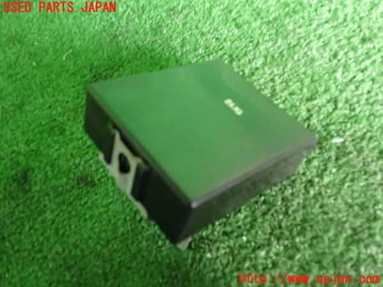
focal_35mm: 30
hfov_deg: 60.0
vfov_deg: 46.8
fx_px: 332
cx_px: 192
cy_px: 144
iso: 500
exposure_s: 1/30
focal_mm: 5.4
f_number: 2.3
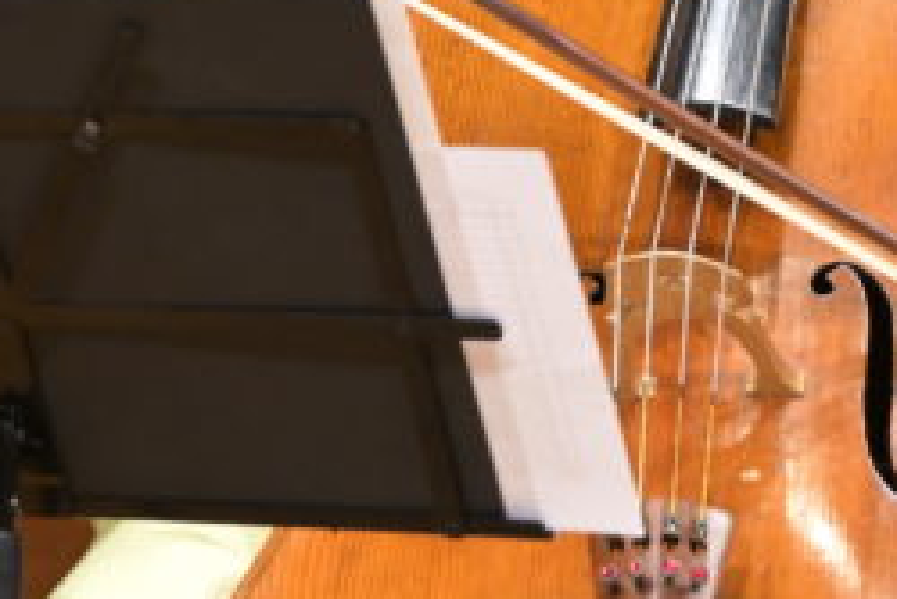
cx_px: 459
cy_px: -378
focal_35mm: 1433
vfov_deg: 1.0
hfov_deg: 1.4
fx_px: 35725
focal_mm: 350
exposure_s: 1/125
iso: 2200
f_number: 6.3
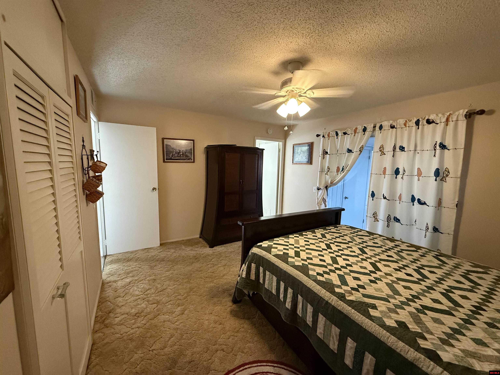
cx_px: 250
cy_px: 188
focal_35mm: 14
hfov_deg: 102.1
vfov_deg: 85.7
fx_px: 202
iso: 800
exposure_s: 1/60
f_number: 2.2
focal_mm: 2.22
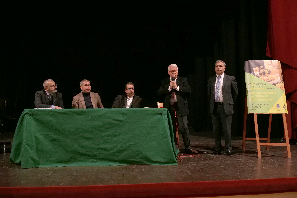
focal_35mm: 35
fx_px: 289
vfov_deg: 37.9
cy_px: 99
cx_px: 148
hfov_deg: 54.4
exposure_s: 1/100
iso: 1250
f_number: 2.8
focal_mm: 35
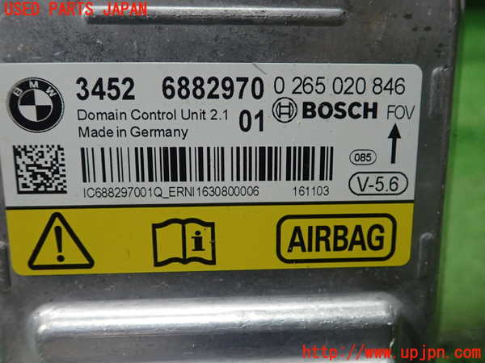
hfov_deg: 60.0
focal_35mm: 30
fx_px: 420
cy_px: 182
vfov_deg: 46.8
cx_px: 242
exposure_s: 1/125
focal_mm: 5.5
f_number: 2.3
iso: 320
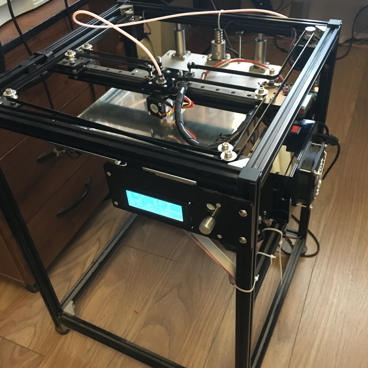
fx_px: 421
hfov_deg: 47.2
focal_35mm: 35
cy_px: 168
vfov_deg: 47.2
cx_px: 186
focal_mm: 4.15
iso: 320
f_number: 2.2
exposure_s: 1/17
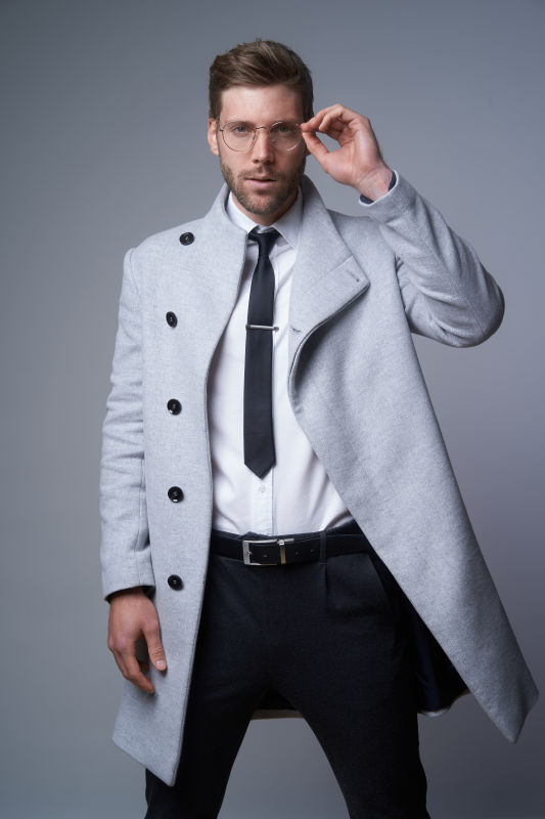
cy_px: 410
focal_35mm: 55
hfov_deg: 24.6
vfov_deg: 36.3
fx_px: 1249
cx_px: 272
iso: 50
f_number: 10
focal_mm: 55
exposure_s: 1/160
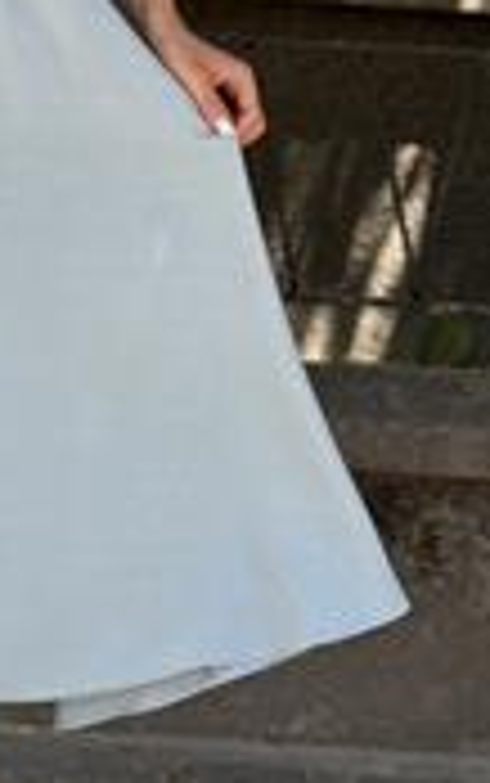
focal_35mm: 156
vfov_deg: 13.2
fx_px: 3328
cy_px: 7
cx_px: -234
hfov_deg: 8.3
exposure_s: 1/420
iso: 64
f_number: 1.78
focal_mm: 6.76
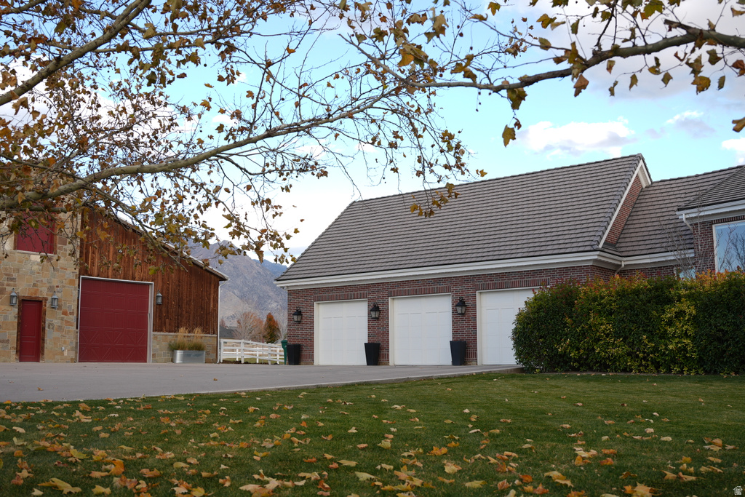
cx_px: 372
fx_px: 745
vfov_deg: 36.9
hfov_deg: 53.1
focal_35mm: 36
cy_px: 248
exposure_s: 1/320
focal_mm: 24
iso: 80
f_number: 2.8
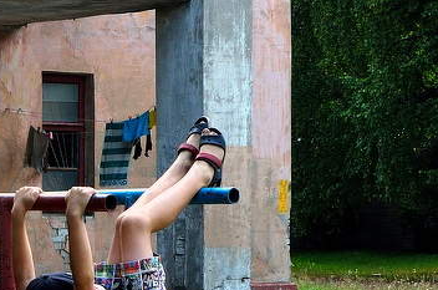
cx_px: -182
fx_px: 2027
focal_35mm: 167
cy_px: 247
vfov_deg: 8.2
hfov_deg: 11.9
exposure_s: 1/200
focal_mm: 28
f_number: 8
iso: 160
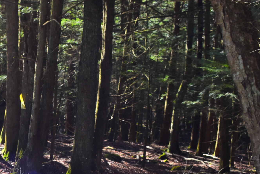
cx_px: -11
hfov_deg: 22.8
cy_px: 143
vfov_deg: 15.9
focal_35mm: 85
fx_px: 615
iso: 400
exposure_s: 1/160
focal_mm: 25
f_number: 6.3
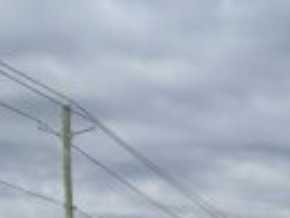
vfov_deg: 6.2
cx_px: 415
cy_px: 774
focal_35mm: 208
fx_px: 1743
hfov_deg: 9.3
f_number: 1.5
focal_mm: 5.7
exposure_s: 1/5882
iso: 50
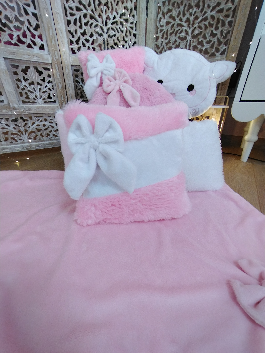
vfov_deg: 94.5
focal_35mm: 16
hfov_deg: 78.1
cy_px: 176
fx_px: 163
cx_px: 132
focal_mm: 1.68
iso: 371
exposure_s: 1/50
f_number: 2.2
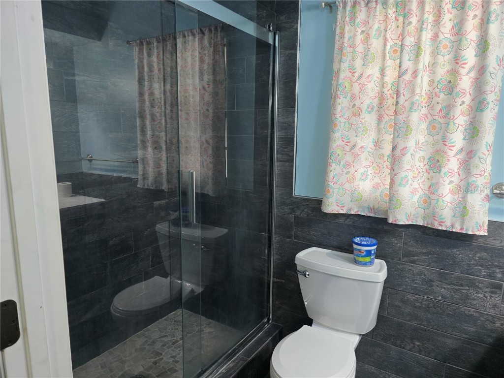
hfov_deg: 73.9
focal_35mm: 23
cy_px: 189
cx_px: 252
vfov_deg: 58.9
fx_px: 335
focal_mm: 6.3
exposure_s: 1/120
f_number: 1.7
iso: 800
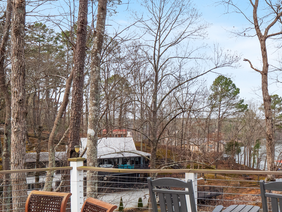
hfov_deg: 48.1
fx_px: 277
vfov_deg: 41.4
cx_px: 257
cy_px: 138
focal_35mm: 34
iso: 400
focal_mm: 8
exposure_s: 1/1250
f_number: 5.6
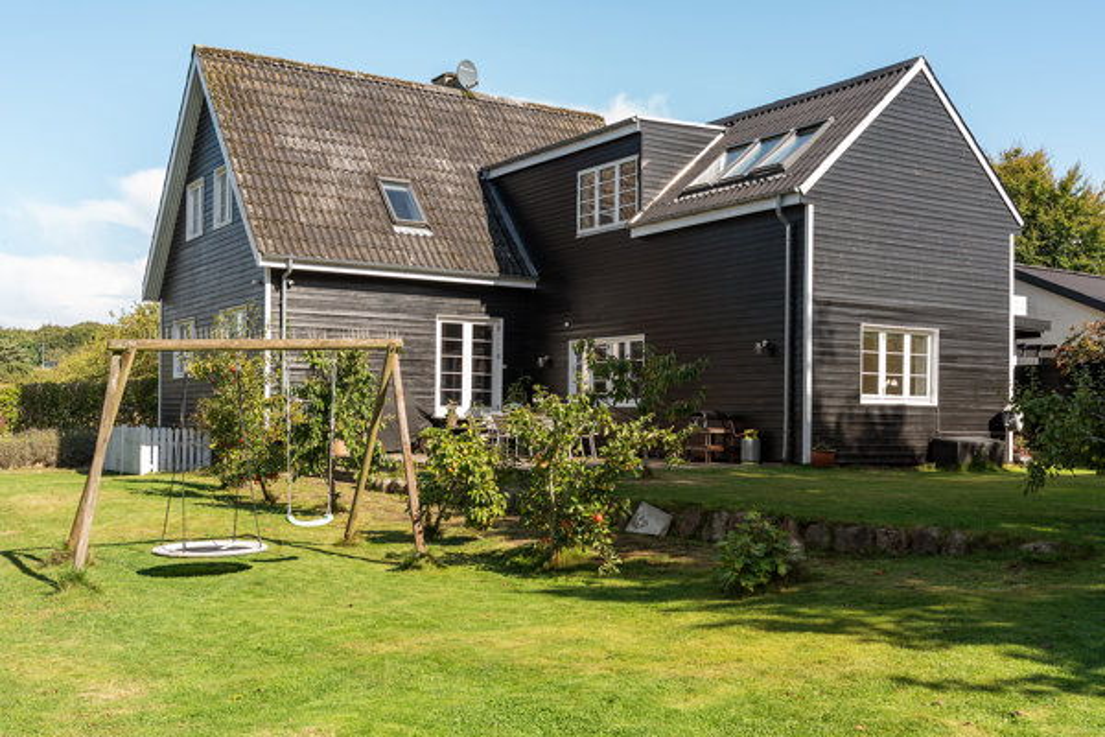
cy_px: 368
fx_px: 1136
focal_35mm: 37
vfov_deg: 35.9
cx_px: 552
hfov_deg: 51.9
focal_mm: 37
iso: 200
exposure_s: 1/160
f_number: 8
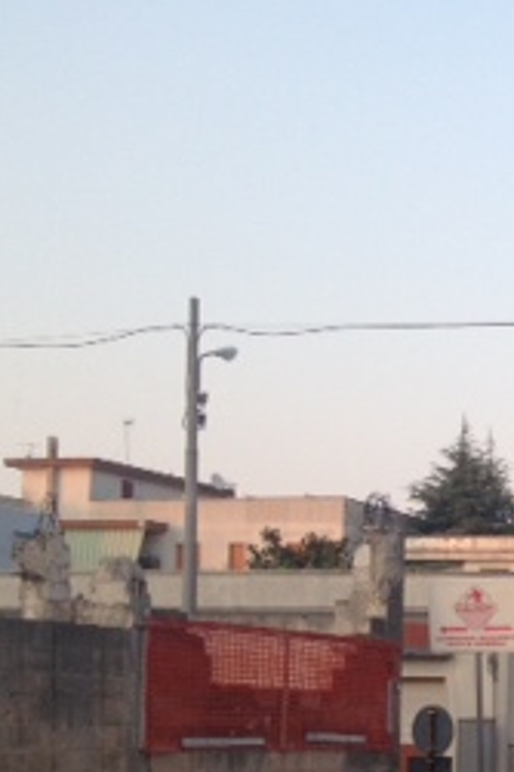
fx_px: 1994
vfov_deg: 21.5
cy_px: 689
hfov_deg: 13.2
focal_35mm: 93
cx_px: 945
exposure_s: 1/224
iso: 50
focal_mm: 4.28
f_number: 2.4
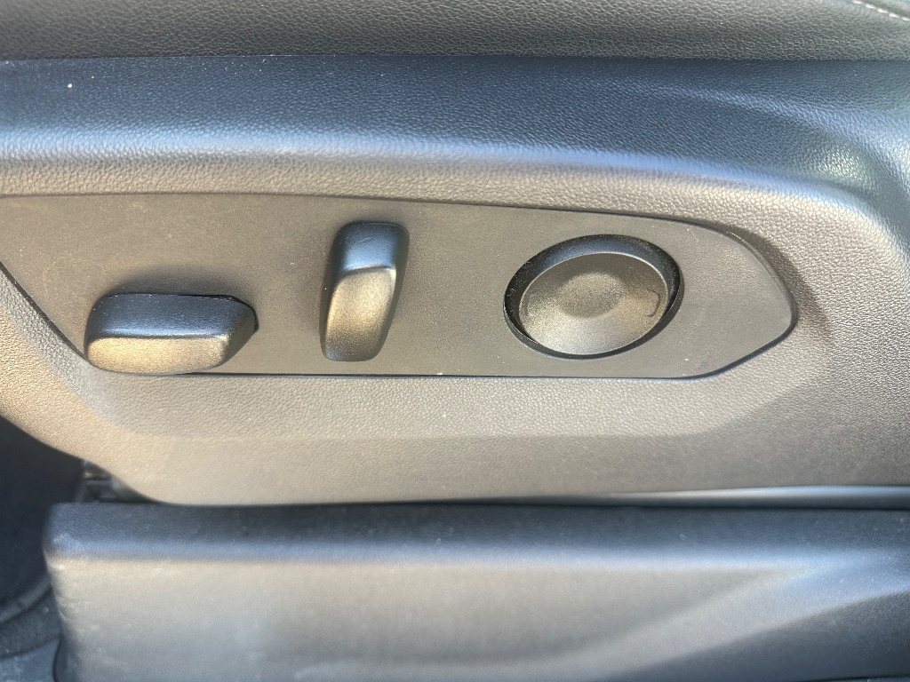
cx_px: 455
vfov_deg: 56.8
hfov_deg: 71.6
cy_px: 341
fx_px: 631
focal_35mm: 24
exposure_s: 1/121
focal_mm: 6.86
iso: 125
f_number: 1.78
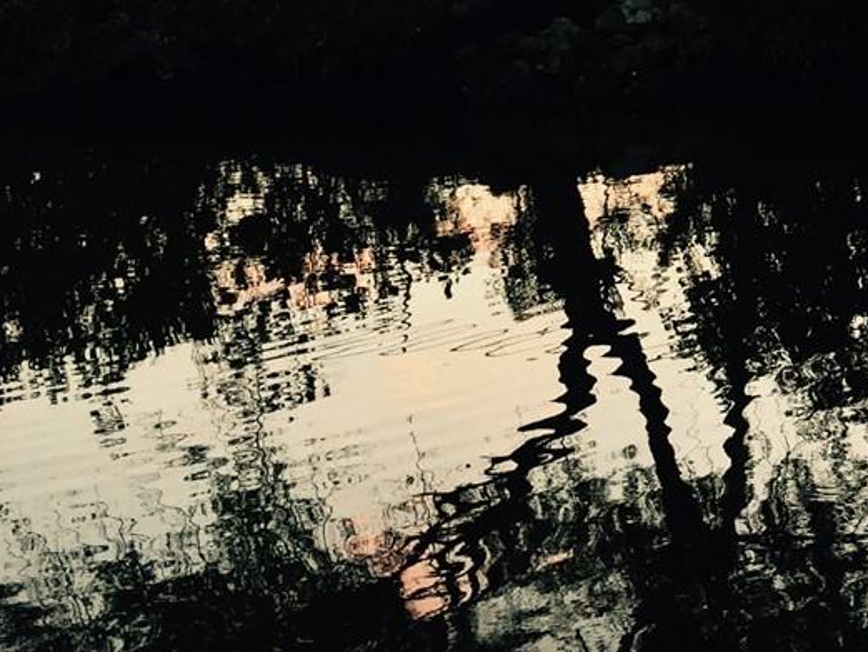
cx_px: 1193
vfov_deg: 16.3
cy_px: 10
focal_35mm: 89
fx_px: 2232
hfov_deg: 19.8
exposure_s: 1/40
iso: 40
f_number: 2.2
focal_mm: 4.15
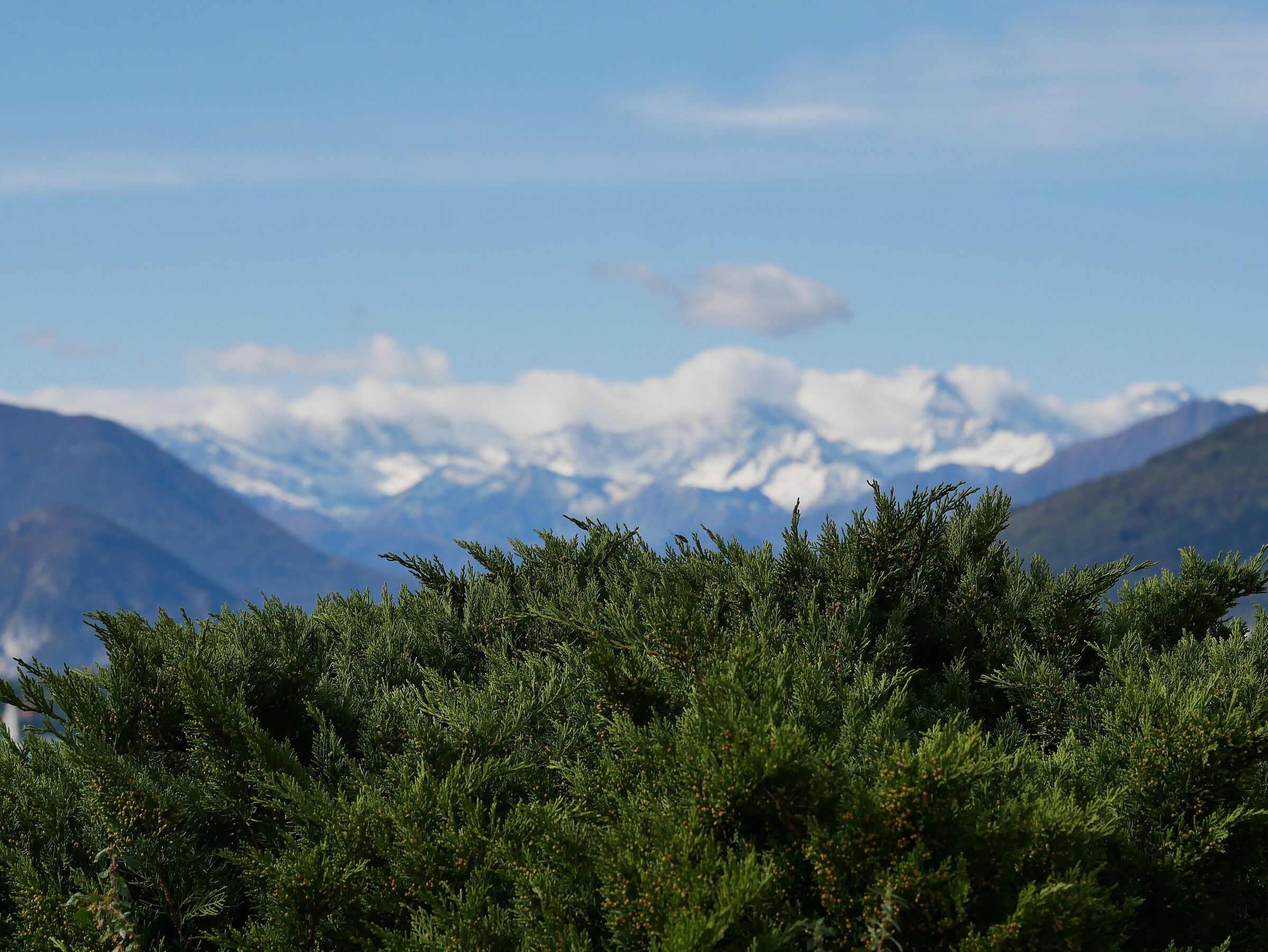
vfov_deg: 10.6
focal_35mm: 140
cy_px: 476
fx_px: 5130
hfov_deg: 14.1
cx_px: 634
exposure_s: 1/640
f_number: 9
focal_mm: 70
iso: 200
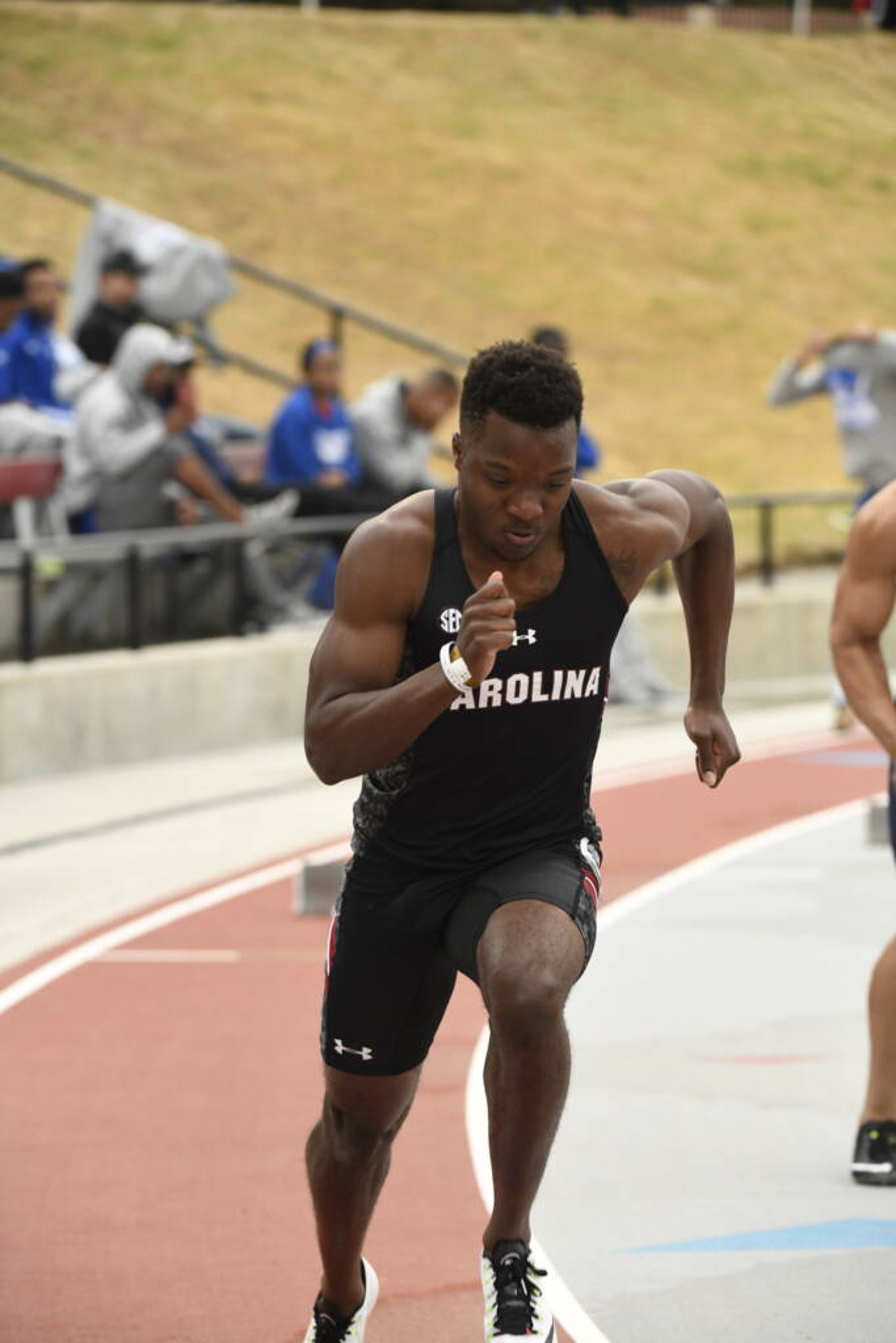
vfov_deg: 10.3
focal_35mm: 200
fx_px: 7464
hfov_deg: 6.9
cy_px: 672
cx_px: 448
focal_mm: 200
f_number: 7.1
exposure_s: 1/800
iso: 2500
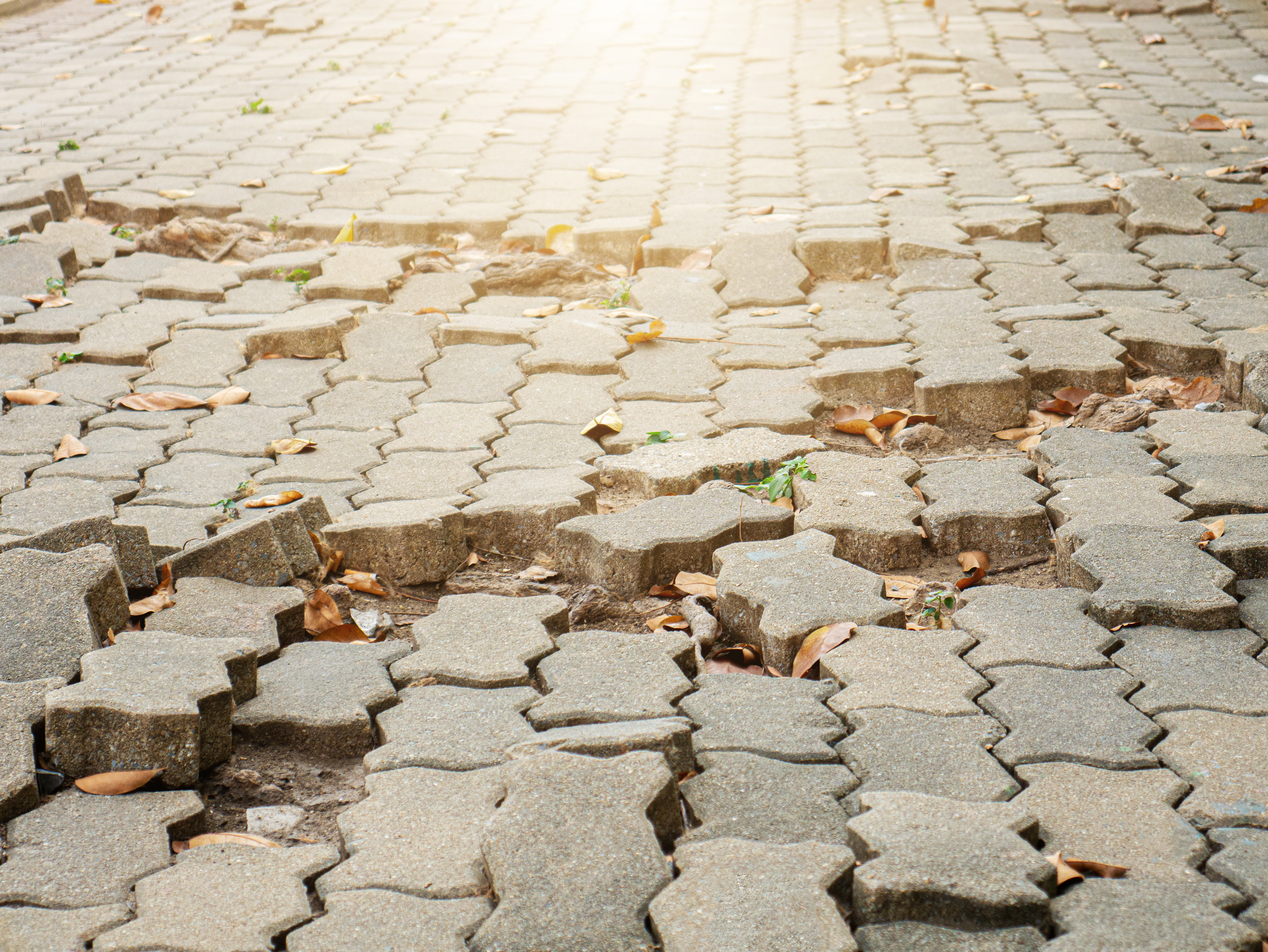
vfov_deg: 17.6
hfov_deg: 23.3
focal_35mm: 84
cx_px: 634
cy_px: 476
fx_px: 3078
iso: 400
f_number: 5.6
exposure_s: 1/125
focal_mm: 42
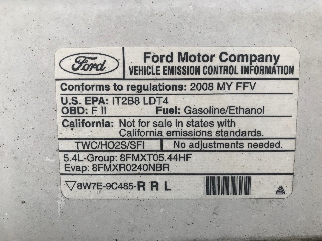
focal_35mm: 28
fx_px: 260
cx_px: 161
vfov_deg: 49.7
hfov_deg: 63.4
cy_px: 120
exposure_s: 1/220
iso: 20
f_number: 1.8
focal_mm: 3.99
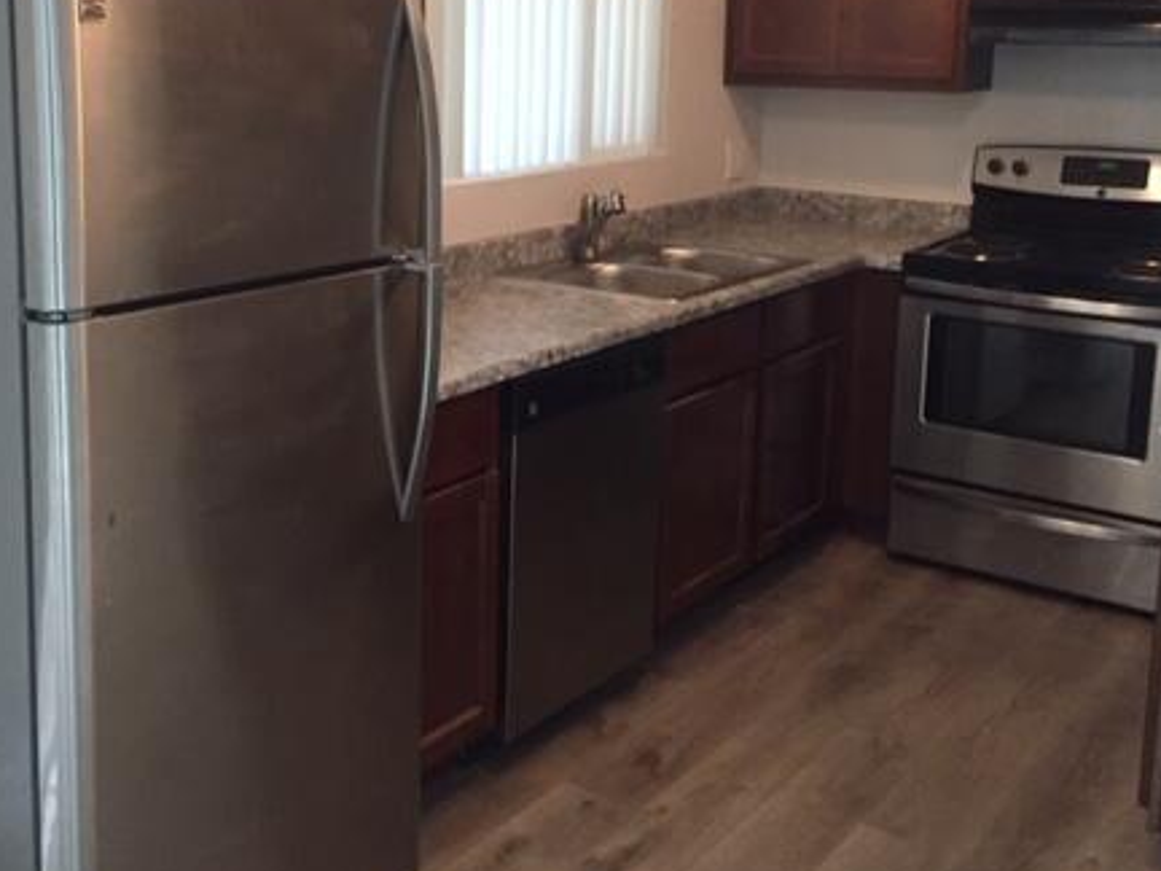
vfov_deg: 33.2
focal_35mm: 43
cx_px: 457
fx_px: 1442
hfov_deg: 43.6
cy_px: 263
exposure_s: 1/30
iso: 250
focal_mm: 4.15
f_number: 2.2
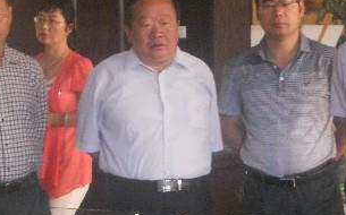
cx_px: 134
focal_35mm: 181
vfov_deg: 7.2
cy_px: 242
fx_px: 1705
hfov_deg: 11.6
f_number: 5.3
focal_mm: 11.7
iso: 500
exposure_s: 1/30
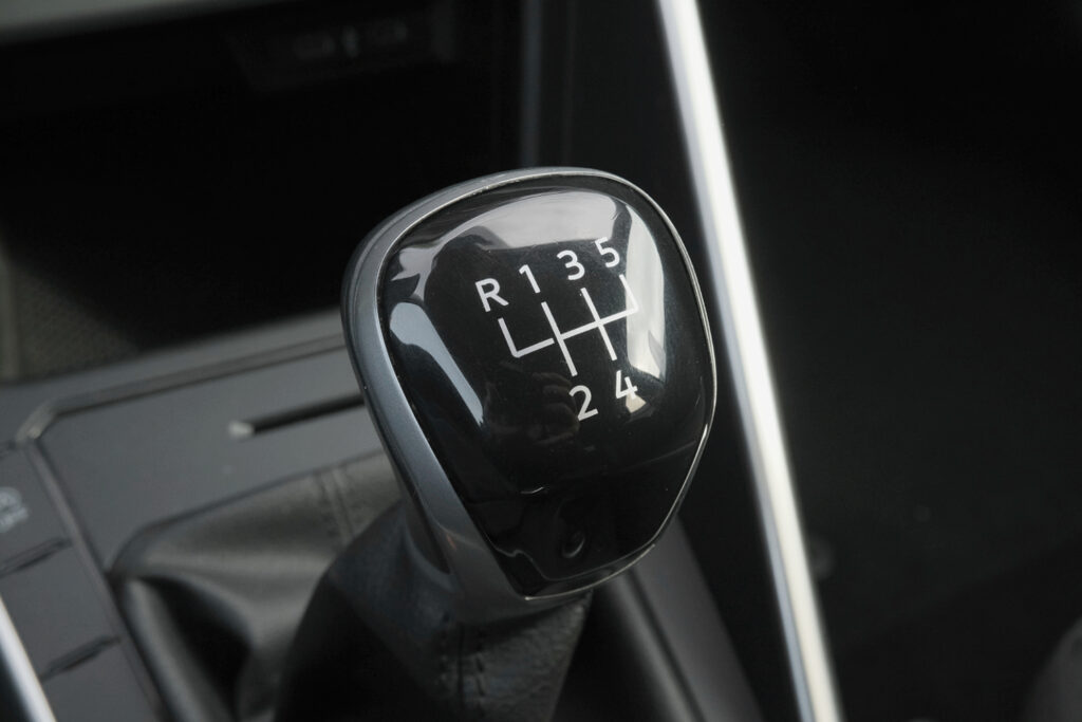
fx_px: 1232
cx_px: 541
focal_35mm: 41
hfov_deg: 47.4
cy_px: 361
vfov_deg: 32.6
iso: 2000
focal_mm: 27.1
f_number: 10
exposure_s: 1/160
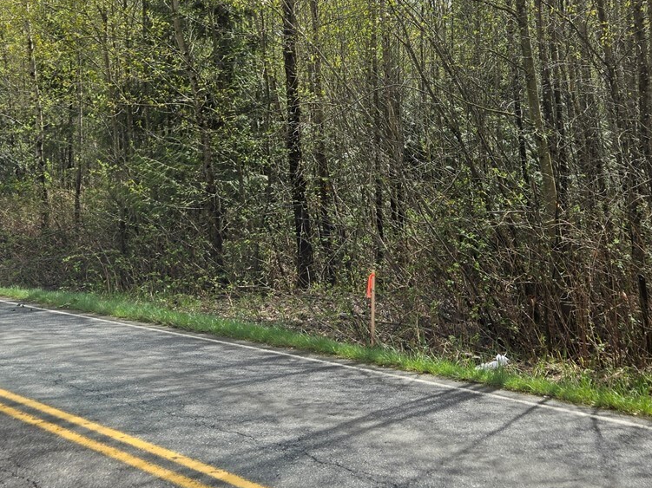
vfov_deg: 29.2
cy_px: 122
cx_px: 278
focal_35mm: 49
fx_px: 923
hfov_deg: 38.8
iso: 25
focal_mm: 5.4
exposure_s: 1/1920
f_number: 1.8
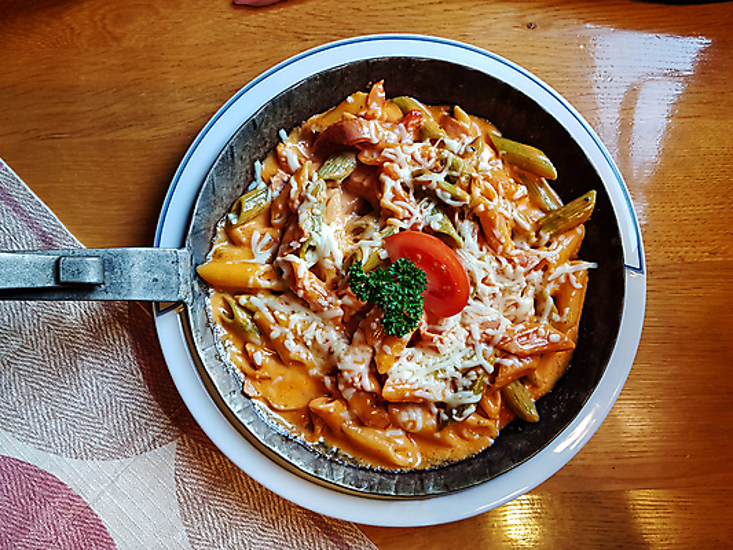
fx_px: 551
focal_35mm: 26
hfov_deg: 67.3
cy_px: 275
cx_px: 366
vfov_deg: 53.1
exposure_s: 1/50
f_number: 1.7
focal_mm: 4.2
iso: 125
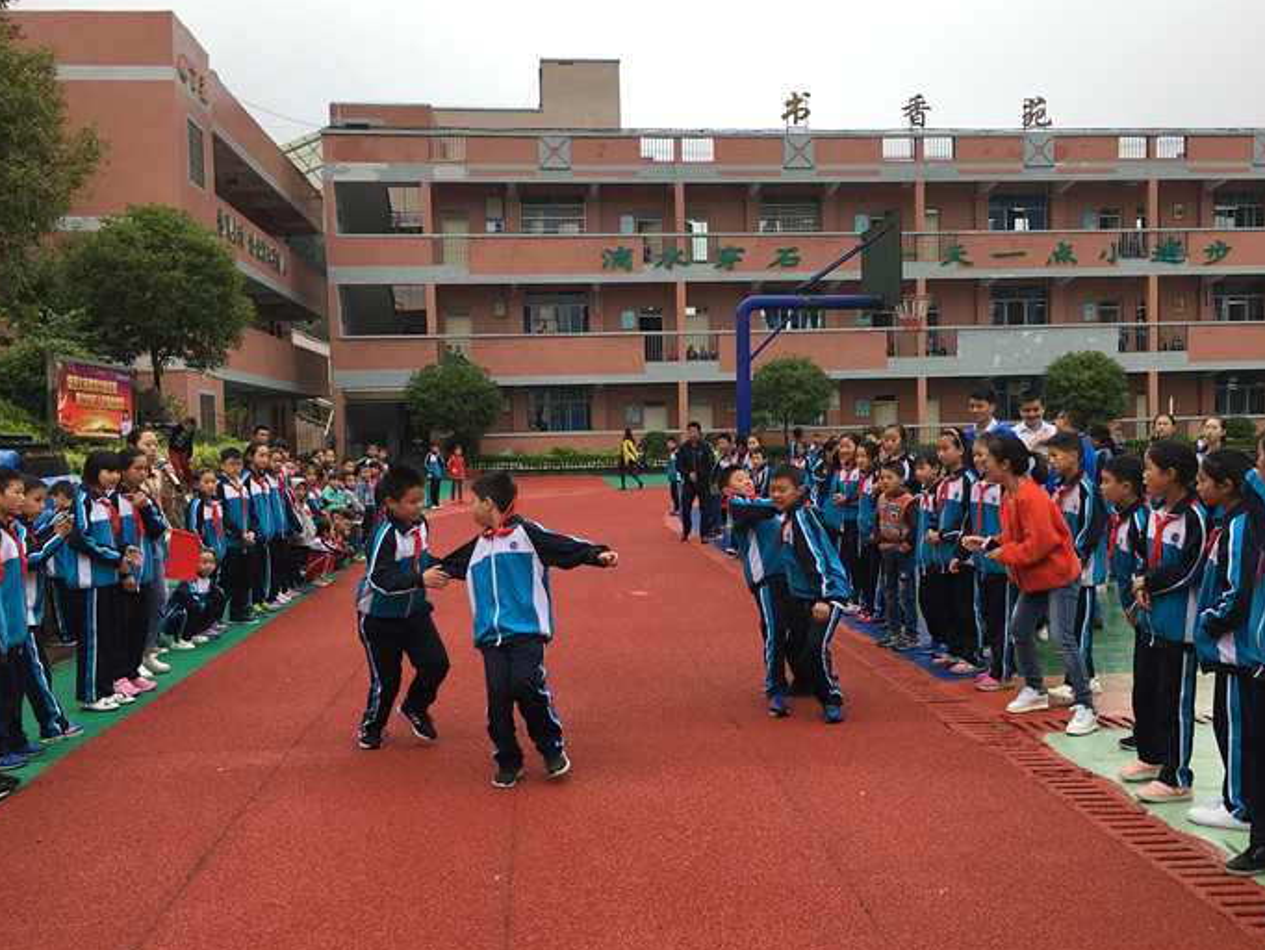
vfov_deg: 41.8
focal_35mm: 34
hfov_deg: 53.9
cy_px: 492
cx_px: 692
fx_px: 1243
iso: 25
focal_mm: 4.15
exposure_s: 1/227
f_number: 2.2
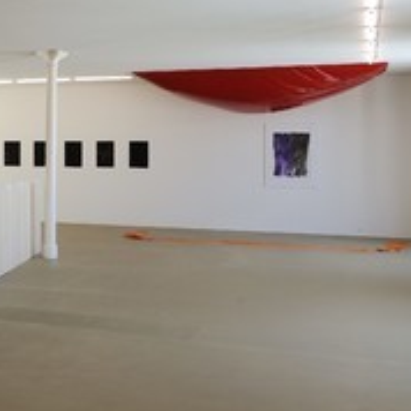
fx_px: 779
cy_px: 148
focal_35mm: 58
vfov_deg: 29.4
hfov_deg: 27.7
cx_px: -7
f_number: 6.3
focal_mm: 29
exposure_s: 1/60
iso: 400
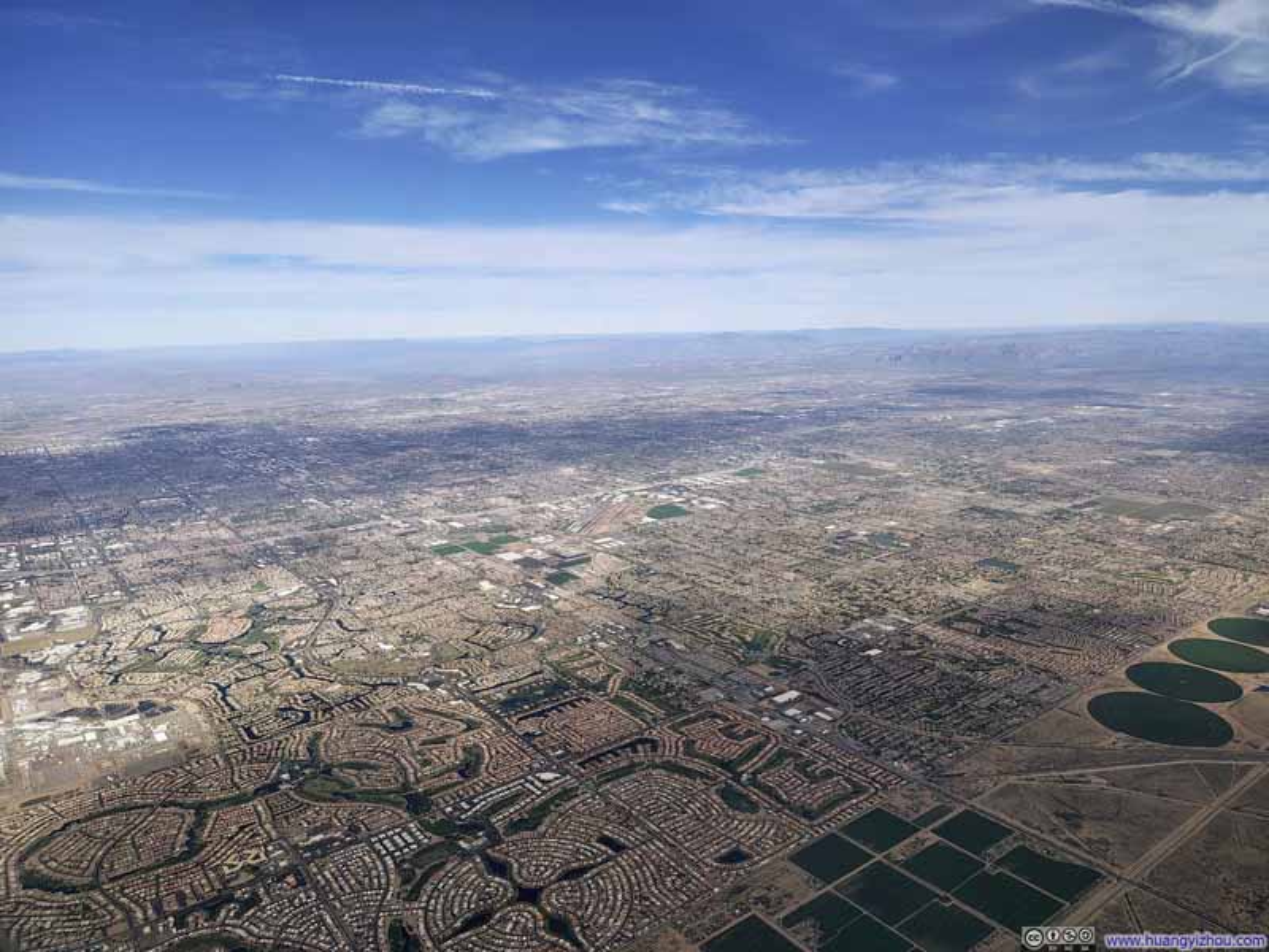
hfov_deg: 71.6
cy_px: 476
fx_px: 880
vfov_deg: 56.8
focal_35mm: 24
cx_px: 634
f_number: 1.8
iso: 100
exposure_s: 1/1250
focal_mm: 5.56
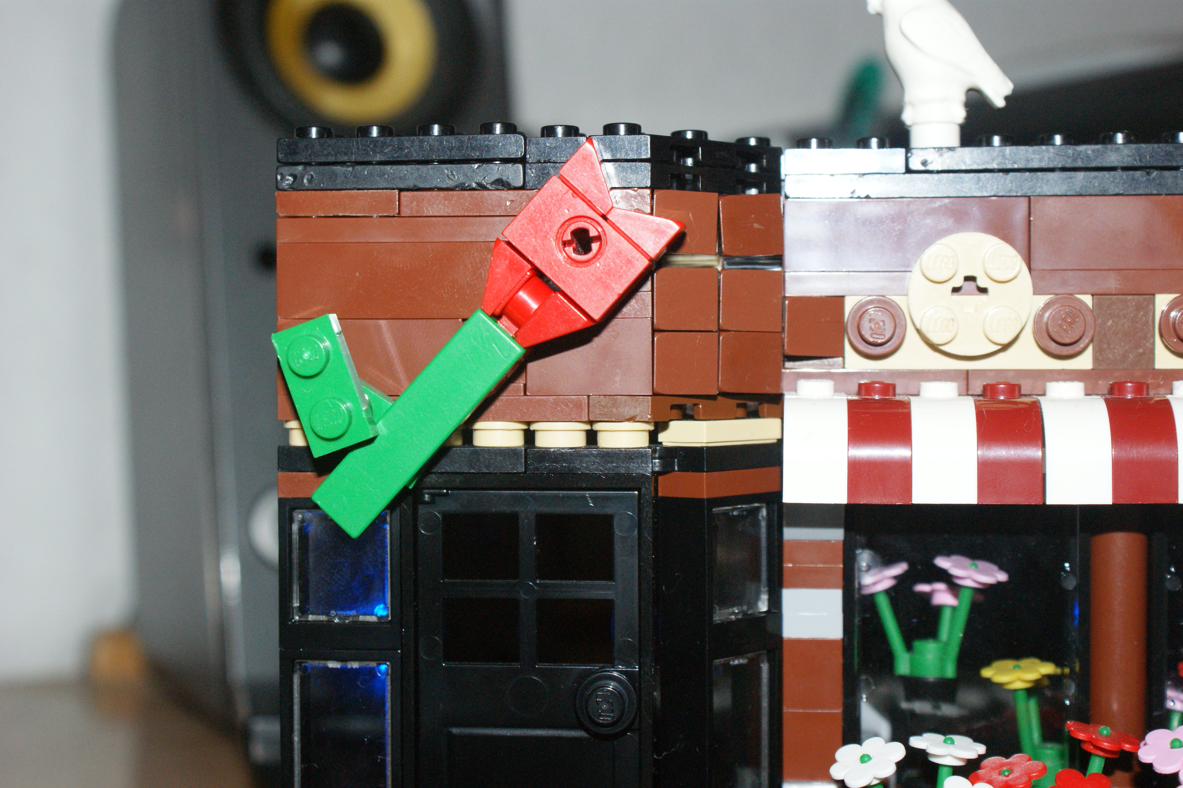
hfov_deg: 37.9
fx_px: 1724
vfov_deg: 25.7
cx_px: 592
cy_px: 394
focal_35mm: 52
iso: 400
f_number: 6.3
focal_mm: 35
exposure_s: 1/60
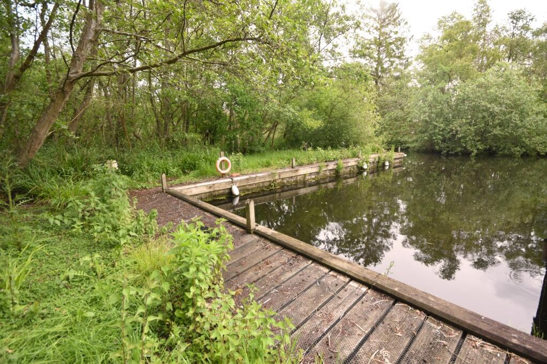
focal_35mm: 15
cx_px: 274
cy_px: 182
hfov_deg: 100.4
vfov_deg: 77.3
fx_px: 228
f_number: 6.3
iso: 400
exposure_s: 1/160
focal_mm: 10
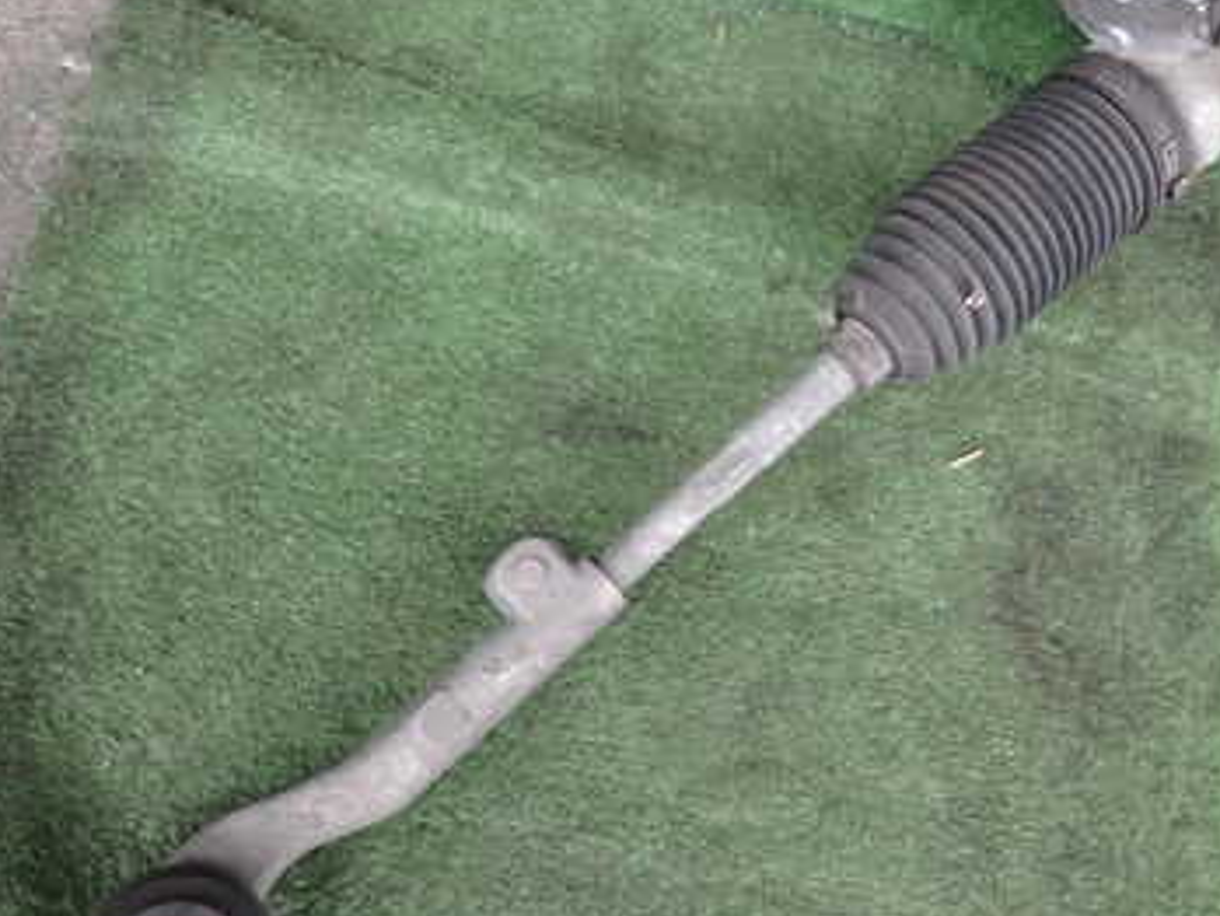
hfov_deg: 42.5
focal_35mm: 43
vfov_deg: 33.6
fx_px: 1516
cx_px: 916
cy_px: 406
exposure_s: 1/200
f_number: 2
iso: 100
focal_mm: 4.5
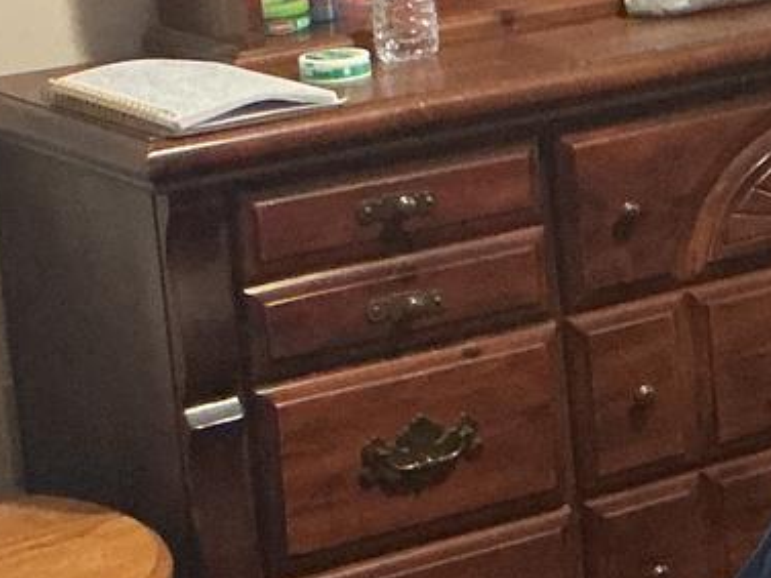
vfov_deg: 9.4
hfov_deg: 12.0
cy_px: 141
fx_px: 3519
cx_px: 1118
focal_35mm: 158
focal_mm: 3
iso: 320
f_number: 1.8
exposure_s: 1/30
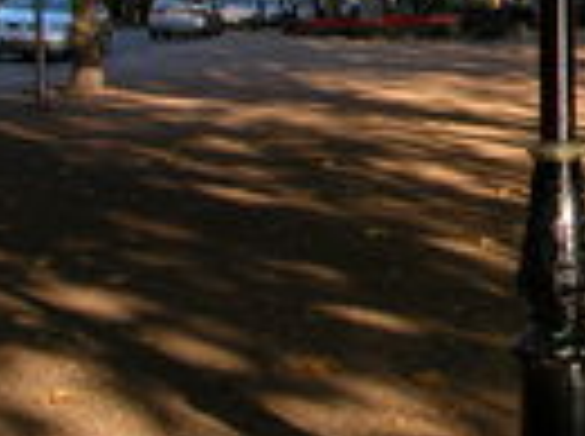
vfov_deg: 13.4
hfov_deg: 16.7
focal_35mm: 108
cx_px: 850
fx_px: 1822
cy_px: -36
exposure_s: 1/138
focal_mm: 8.9
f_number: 4.5
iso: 100
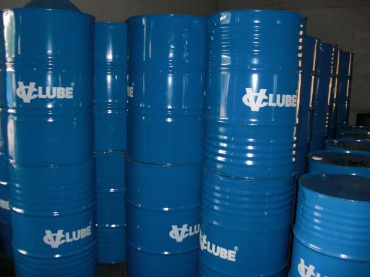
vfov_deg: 39.7
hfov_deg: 51.4
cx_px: 185
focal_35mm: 36
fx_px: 385
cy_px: 138
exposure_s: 1/60
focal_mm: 6.3
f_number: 2.8
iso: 200
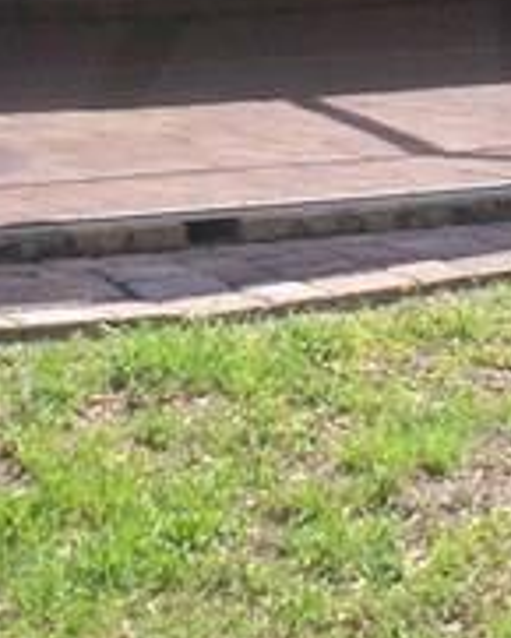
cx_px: 472
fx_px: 3759
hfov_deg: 7.8
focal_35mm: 199
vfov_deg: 9.5
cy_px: -169
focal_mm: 6
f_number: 4.5
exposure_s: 1/402
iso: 100
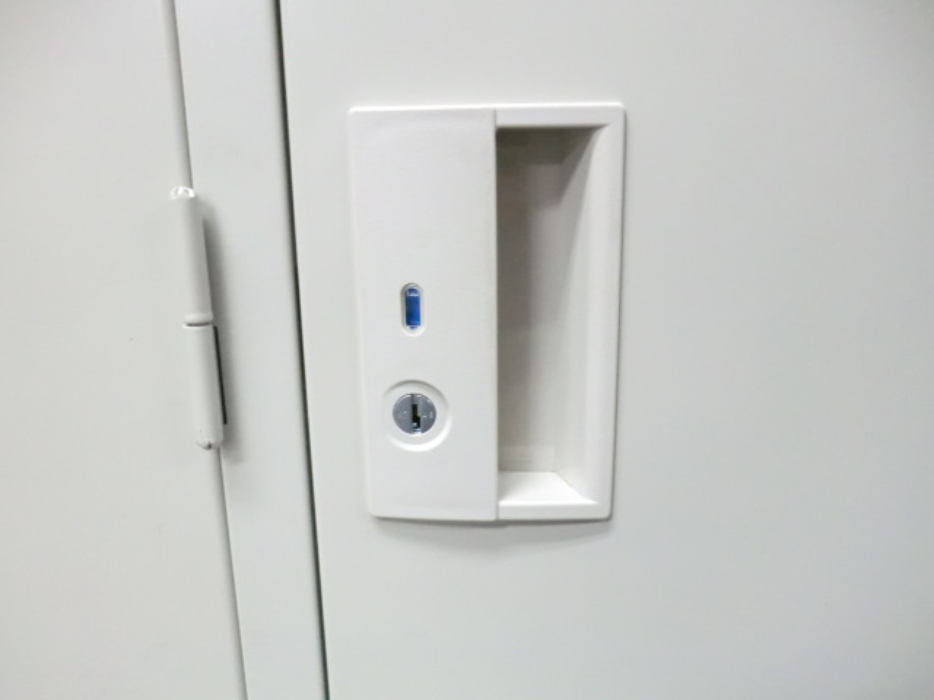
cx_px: 467
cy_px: 350
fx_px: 729
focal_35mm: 27
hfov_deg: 65.3
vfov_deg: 51.4
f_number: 3.2
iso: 800
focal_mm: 4.9
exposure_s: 1/50
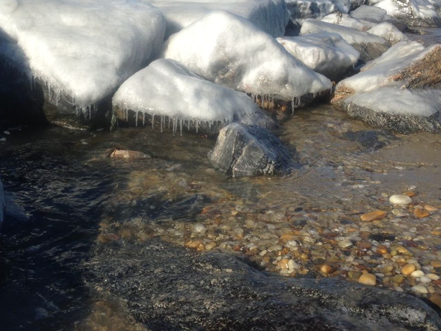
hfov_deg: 37.8
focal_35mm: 50
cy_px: 82
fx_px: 637
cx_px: 146
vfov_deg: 28.7
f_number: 2.4
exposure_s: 1/2262
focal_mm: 4.12
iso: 50
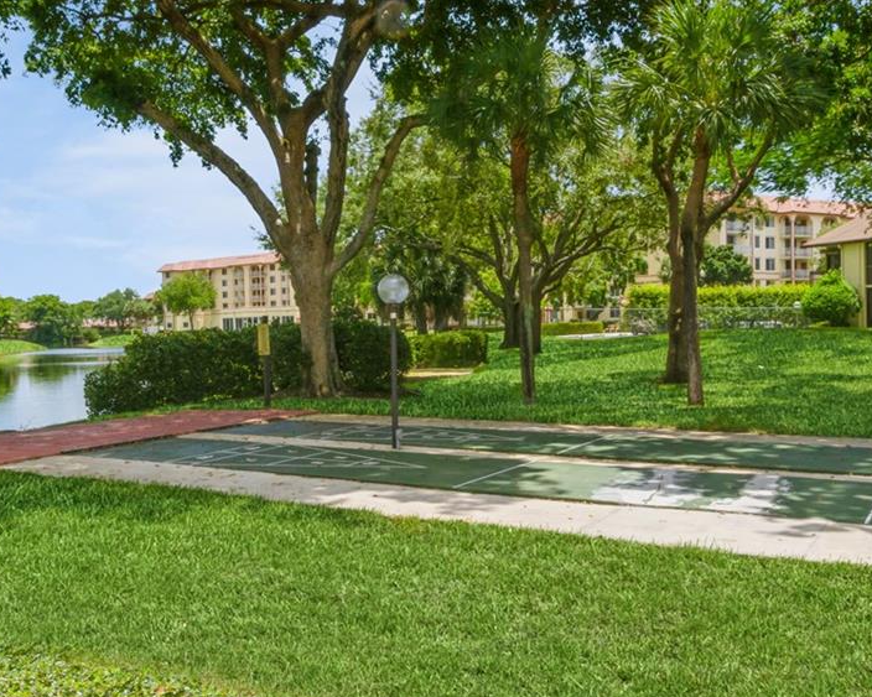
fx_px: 826
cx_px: 420
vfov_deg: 45.0
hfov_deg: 55.7
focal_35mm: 32
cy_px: 223
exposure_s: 1/250
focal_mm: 10
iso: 200
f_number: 11
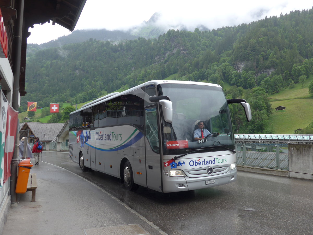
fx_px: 262
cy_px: 118
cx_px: 156
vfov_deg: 48.2
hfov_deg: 61.7
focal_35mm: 29
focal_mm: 6
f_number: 2.8
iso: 80
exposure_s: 1/400
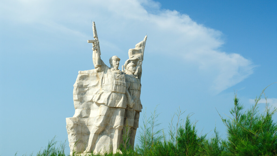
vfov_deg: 21.6
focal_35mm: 56
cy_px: 84
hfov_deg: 37.5
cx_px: 138
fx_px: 408
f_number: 8
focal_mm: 35
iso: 100
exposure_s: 1/160
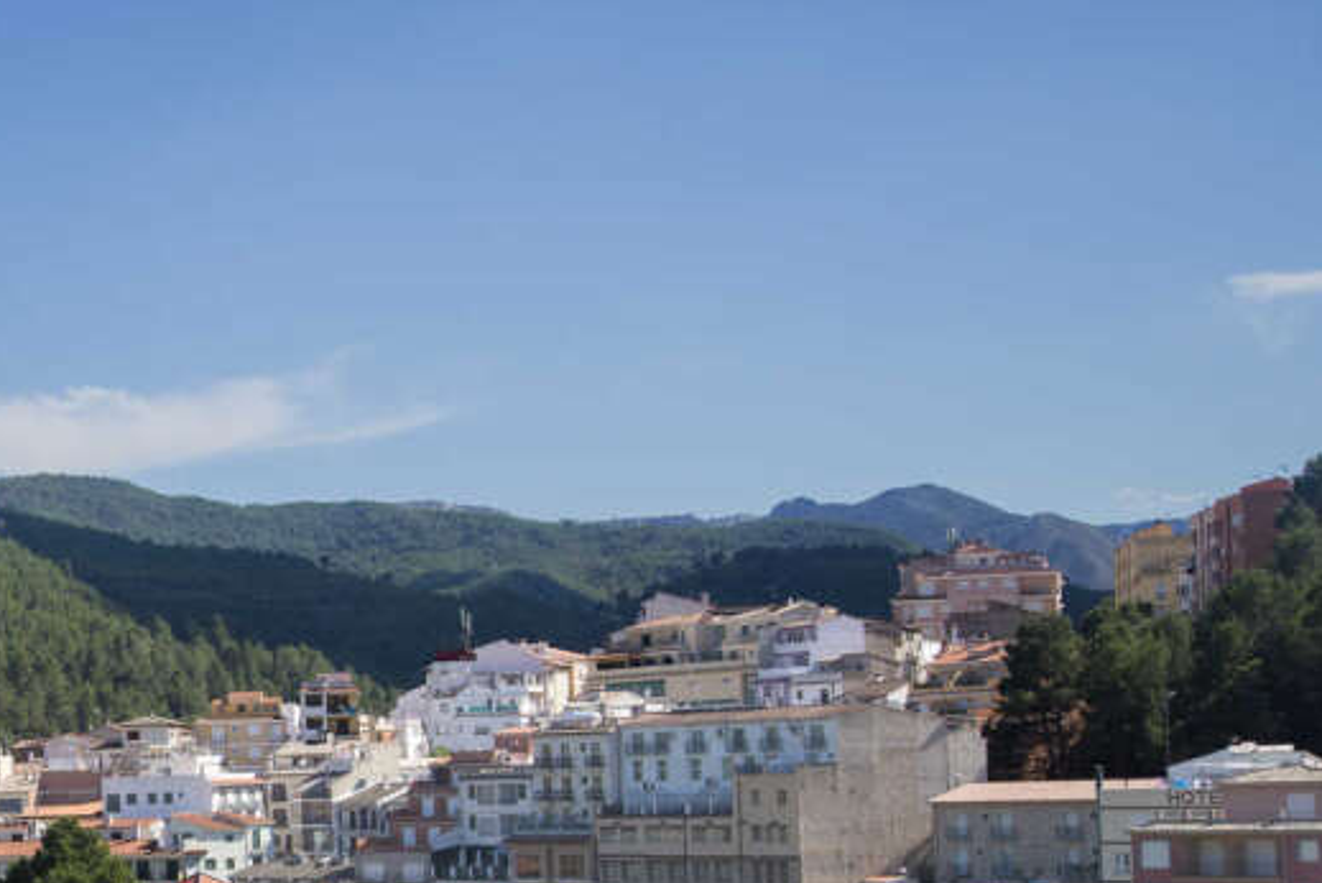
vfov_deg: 15.8
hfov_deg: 22.6
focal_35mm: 86
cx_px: -28
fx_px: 3160
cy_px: 738
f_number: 14
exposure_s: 1/160
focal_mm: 42
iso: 250
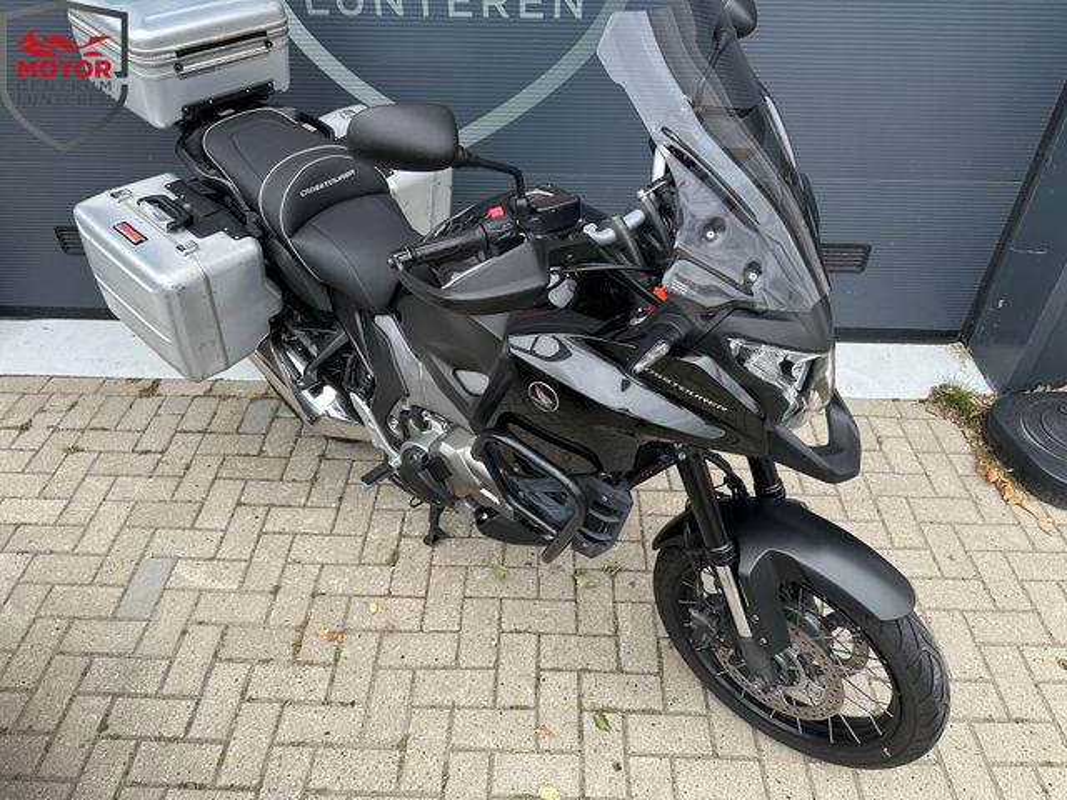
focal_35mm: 24
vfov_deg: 56.8
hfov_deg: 71.6
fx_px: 740
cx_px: 534
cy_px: 400
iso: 80
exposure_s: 1/729
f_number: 1.78
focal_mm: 6.86
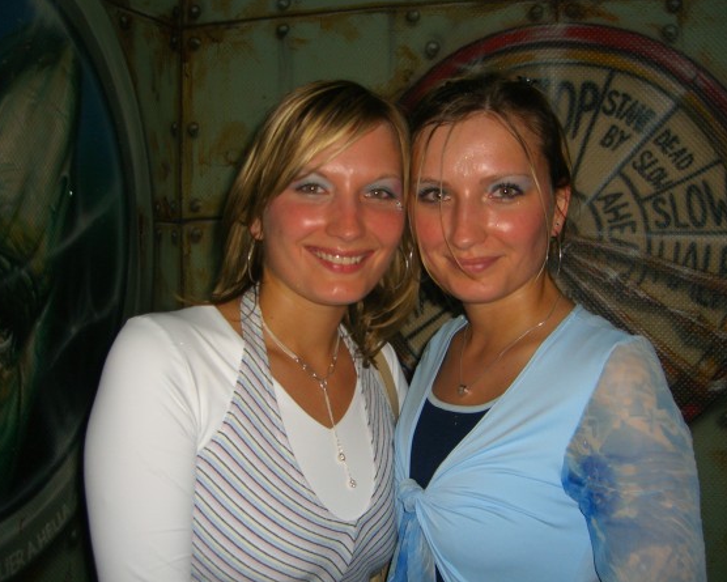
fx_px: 861
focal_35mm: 40
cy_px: 290
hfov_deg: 45.8
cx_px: 374
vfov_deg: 37.3
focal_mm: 7.9
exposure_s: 1/60
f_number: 2.8
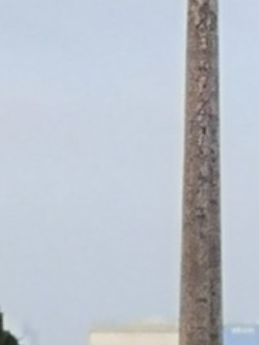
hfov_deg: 2.1
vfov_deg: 2.9
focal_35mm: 692
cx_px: 232
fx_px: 6903
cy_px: 165
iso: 50
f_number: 1.8
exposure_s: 1/2793
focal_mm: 3.95
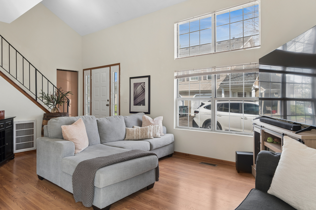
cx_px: 158
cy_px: 105
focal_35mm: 22
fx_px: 197
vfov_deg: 56.1
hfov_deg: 77.3
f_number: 8
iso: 400
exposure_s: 1/25
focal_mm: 15
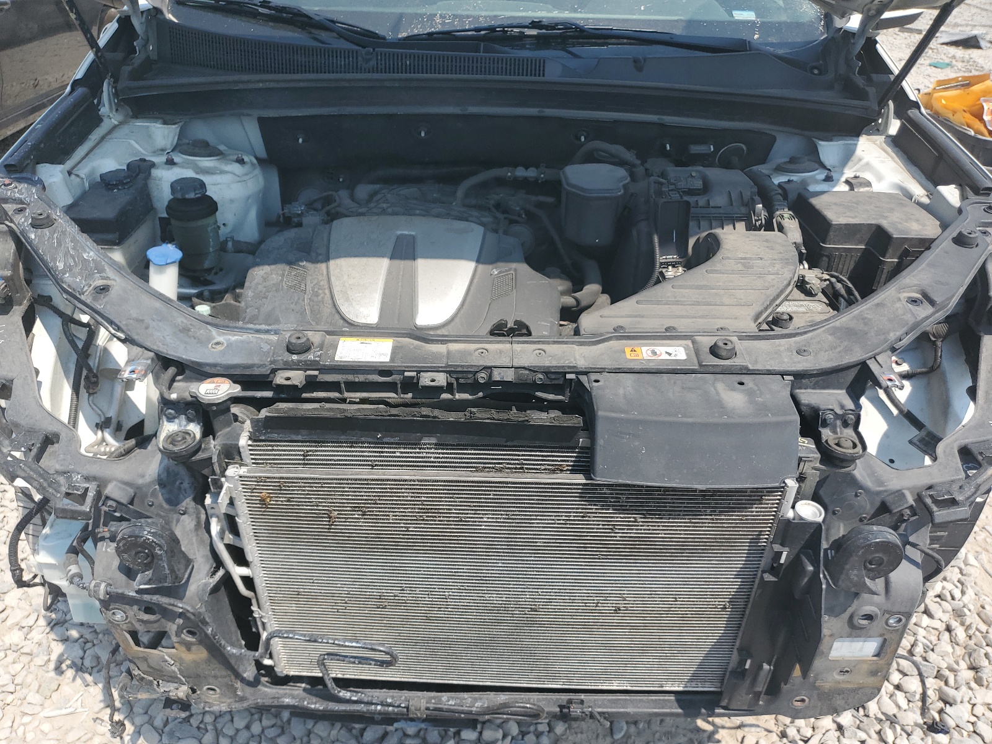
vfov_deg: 53.1
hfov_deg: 67.3
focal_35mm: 26
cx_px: 496
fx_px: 745
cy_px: 372
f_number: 1.5
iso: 50
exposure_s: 1/2000
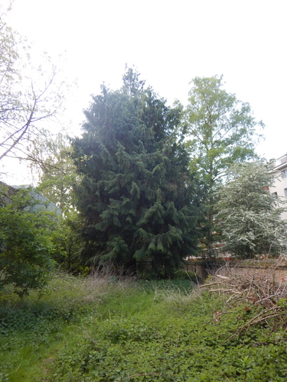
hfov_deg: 56.8
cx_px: 144
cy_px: 191
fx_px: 265
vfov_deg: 71.6
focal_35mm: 24
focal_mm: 4.3
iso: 125
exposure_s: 1/200
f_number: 2.8
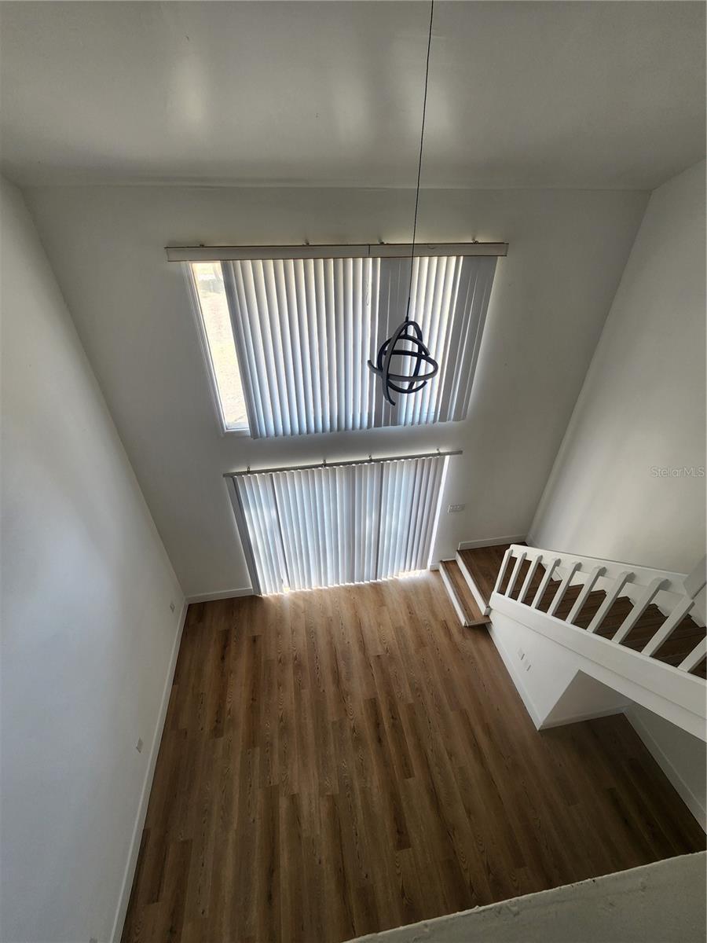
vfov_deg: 106.2
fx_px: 354
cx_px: 354
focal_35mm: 13
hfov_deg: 89.9
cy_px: 472
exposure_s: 1/120
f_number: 2.2
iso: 64
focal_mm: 2.2
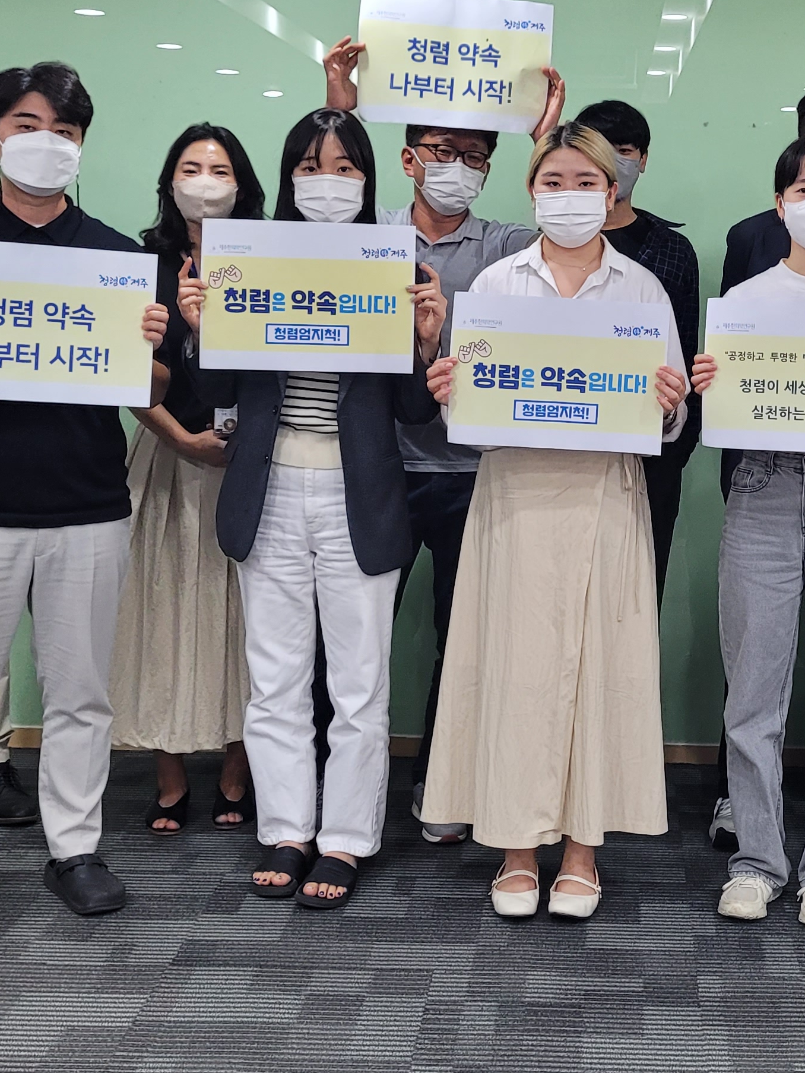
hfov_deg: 24.9
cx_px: 633
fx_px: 1798
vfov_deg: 33.1
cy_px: 430
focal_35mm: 58
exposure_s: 1/40
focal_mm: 5.4
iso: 200
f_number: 1.8
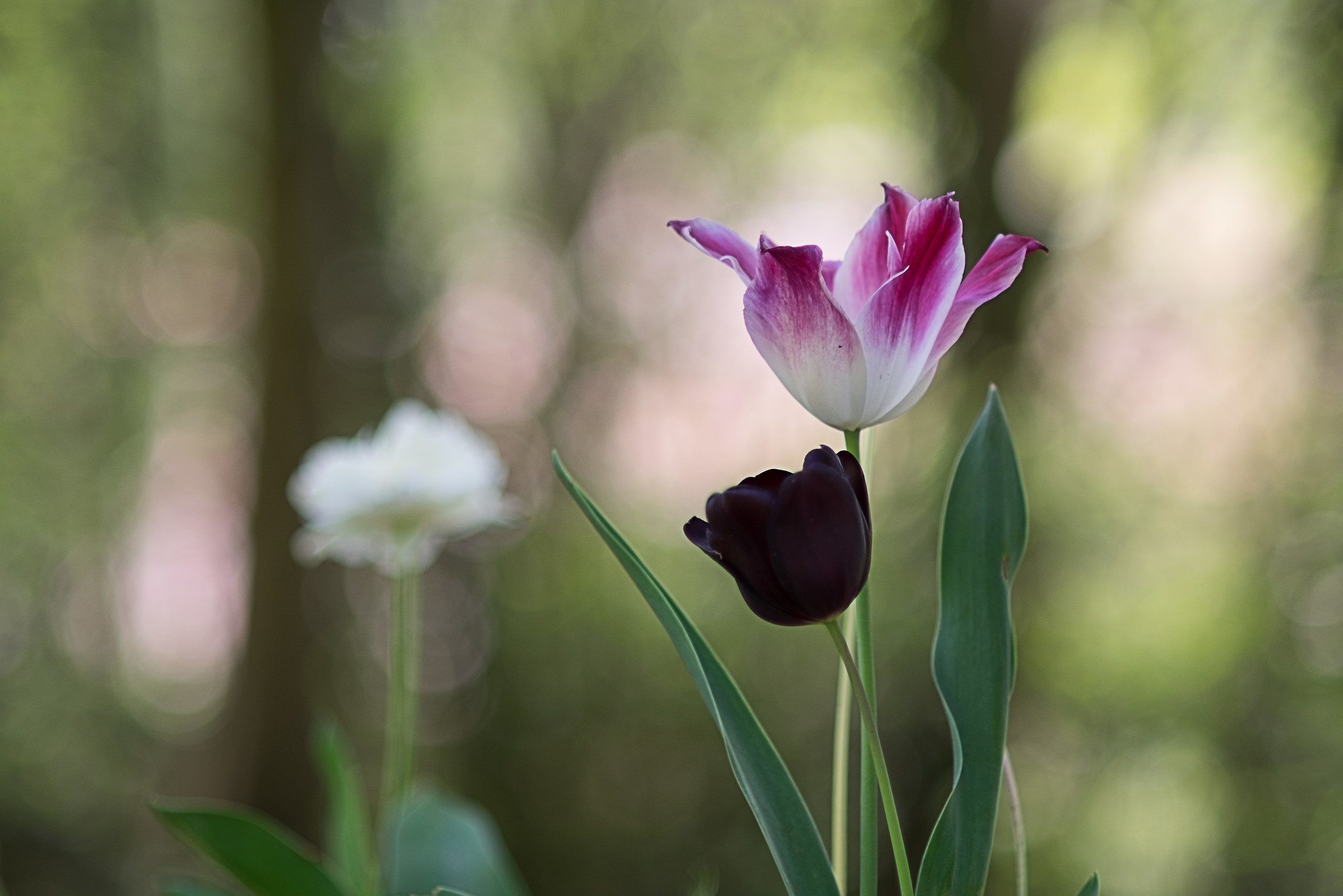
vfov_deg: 35.9
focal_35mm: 37
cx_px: 675
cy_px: 445
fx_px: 1380
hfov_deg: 51.9
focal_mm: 24
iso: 200
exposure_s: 1/1000
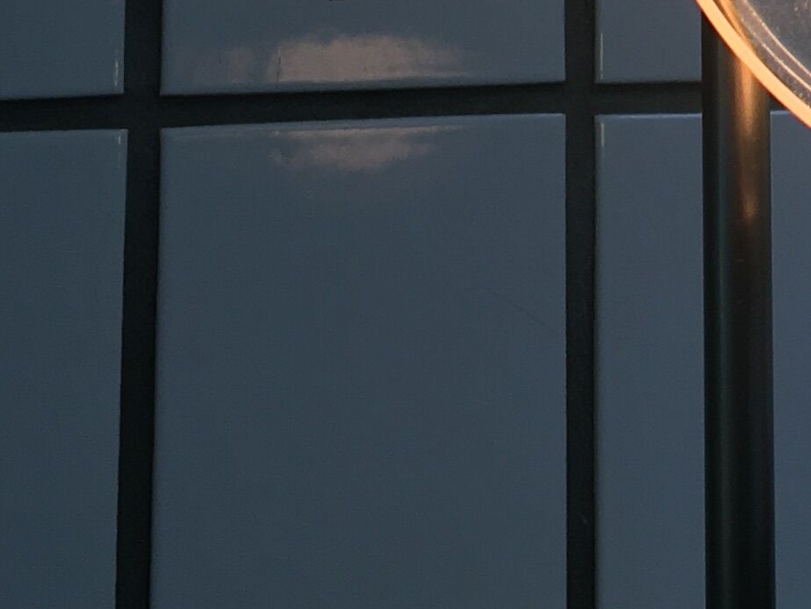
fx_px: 2976
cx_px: 929
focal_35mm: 127
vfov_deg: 11.0
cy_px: -440
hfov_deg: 15.1
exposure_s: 1/60
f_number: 2.2
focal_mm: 4.15
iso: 25
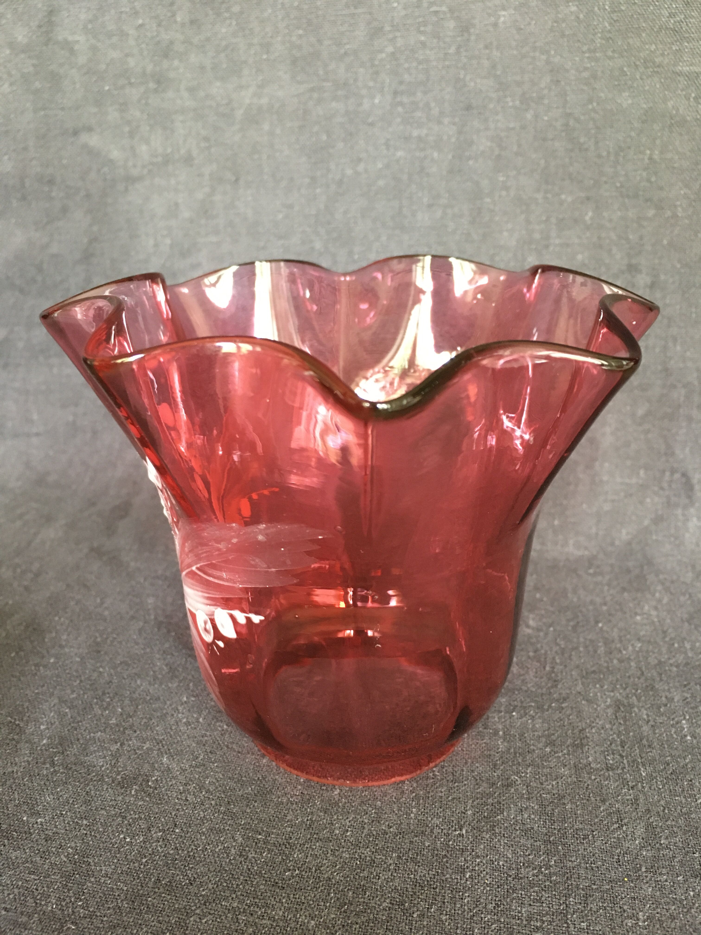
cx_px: 350
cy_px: 468
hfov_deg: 48.2
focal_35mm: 29
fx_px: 783
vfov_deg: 61.7
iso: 400
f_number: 2.2
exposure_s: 1/17
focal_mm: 4.15
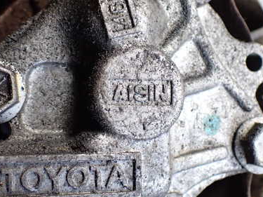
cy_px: 96
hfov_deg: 39.7
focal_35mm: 48
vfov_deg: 30.2
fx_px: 365
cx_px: 133
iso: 640
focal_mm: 5.4
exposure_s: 1/125
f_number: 2.3
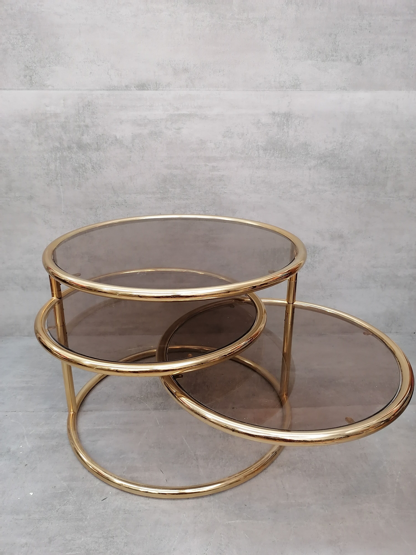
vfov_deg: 67.3
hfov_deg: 53.1
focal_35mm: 26
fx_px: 417
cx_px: 208
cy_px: 278
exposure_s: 1/33.3
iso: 250
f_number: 1.8
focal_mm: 5.3
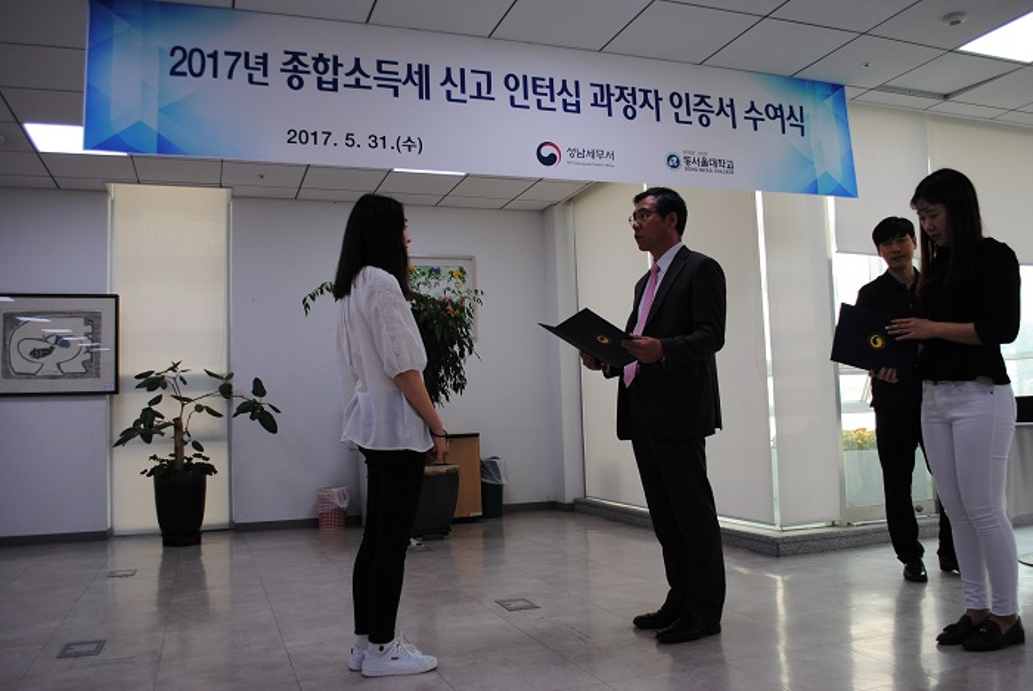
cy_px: 346
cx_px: 516
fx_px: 862
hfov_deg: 61.9
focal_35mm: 30
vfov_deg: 43.7
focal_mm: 20
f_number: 5
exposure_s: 1/100
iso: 200
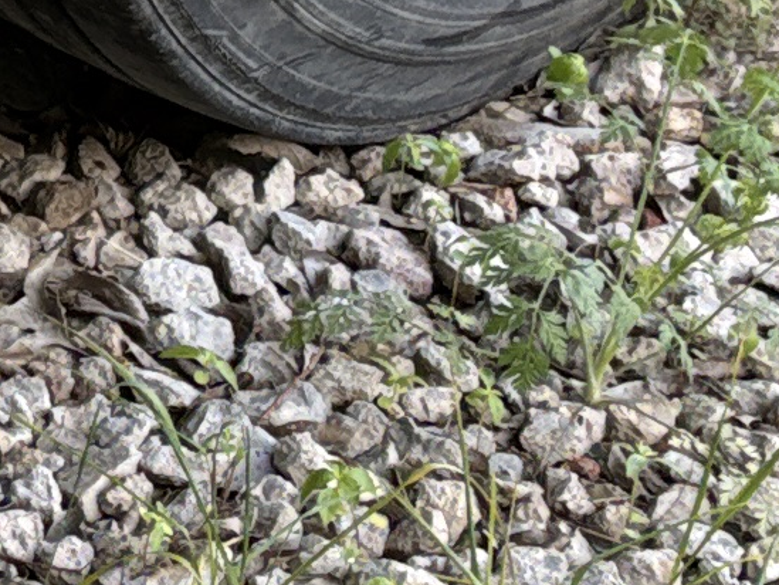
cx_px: -819
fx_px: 4299
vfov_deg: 7.6
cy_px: -332
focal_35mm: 191
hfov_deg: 9.6
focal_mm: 5.96
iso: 50
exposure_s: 1/225
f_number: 1.6
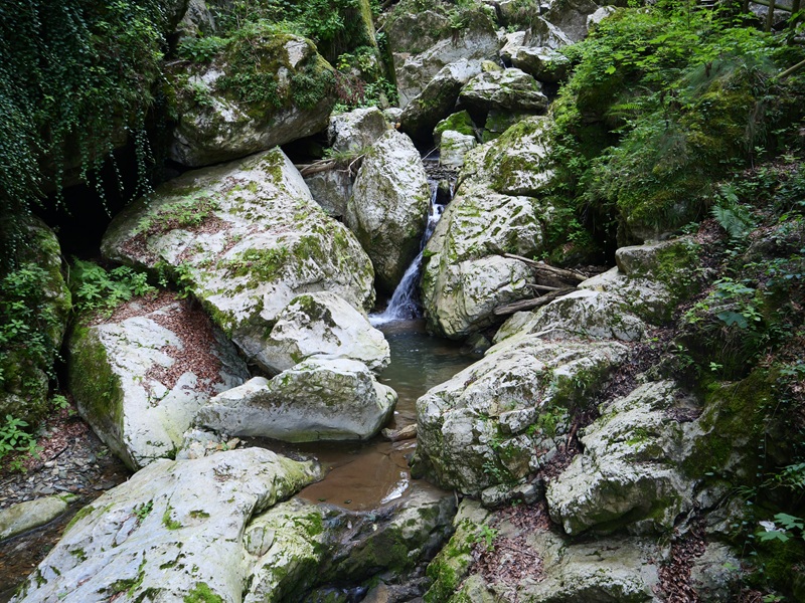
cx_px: 402
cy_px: 302
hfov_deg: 60.0
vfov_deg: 46.8
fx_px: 698
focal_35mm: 30
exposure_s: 1/60
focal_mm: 15
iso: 640
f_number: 3
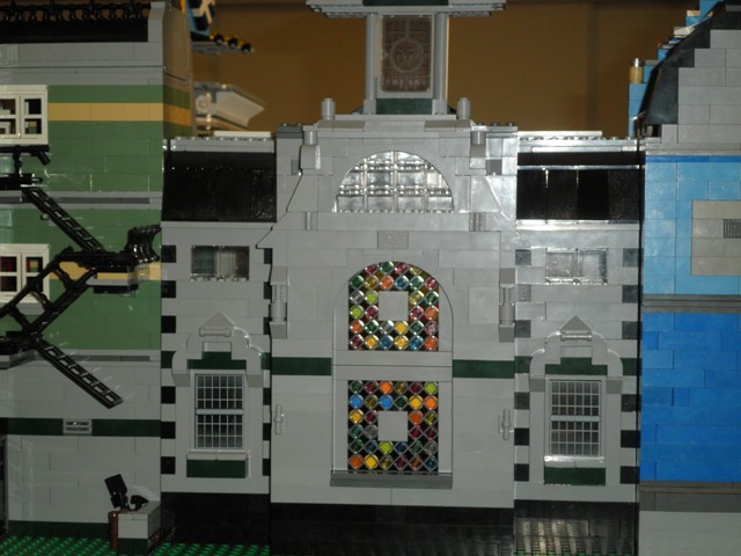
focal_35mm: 73
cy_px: 278
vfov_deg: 20.2
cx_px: 370
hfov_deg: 26.7
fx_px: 1563
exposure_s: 1/80
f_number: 4.4
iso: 160
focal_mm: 13
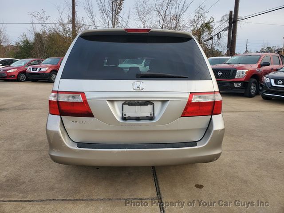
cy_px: 106
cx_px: 142
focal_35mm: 26
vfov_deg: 53.1
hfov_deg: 67.3
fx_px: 213
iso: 50
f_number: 2.4
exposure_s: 1/292
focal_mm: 4.3
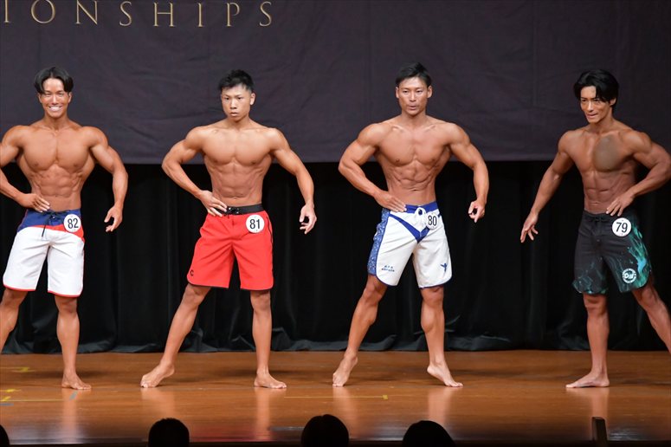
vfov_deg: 5.7
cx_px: 336
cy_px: 224
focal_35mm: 240
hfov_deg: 8.6
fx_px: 4471
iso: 5000
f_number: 5.6
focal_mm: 160
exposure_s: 1/400
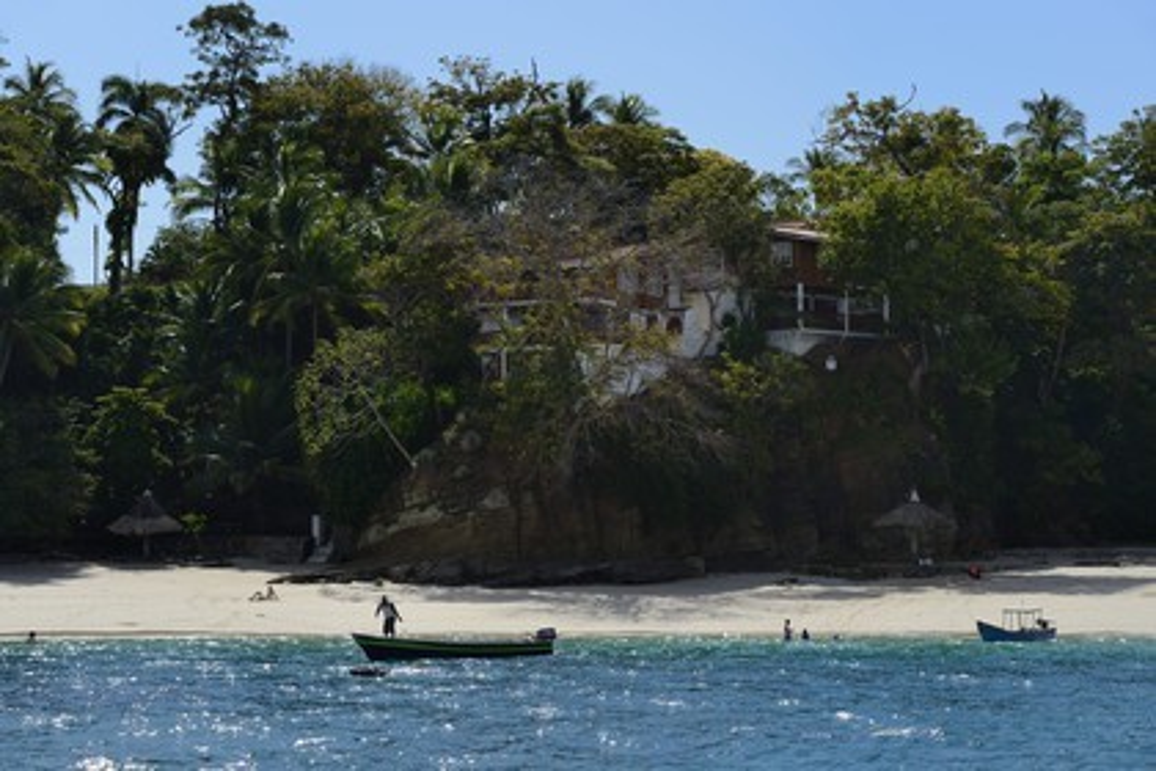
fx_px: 2954
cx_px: 578
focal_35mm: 92
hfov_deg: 22.1
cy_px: 386
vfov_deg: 14.9
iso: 100
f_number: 7.1
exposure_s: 1/400
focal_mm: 92
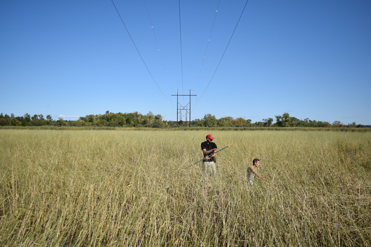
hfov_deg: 55.1
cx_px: 186
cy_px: 124
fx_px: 356
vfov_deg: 38.4
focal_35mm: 34
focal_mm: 23
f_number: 4.5
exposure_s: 1/2500
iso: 200
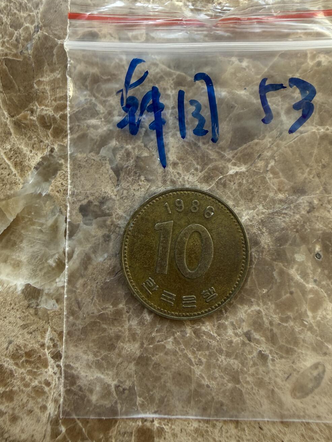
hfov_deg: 42.7
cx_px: 200
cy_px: 181
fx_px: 422
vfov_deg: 55.0
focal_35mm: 33
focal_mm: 2.22
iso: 50
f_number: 2.2
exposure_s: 1/139
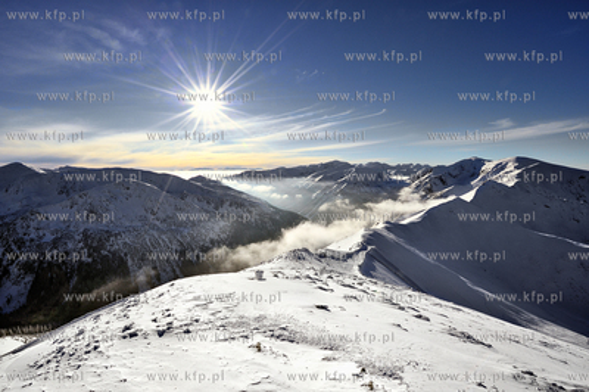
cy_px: 196
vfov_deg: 73.6
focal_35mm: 16
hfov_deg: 96.8
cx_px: 294
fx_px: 262
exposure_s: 1/250
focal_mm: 16
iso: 200
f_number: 22
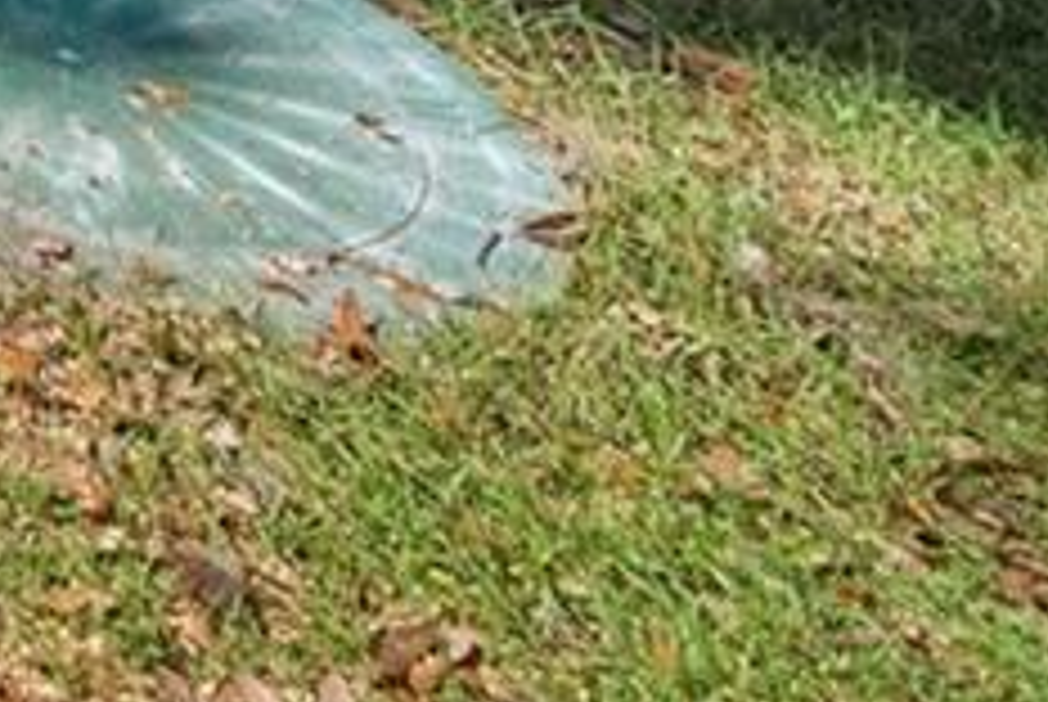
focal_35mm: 96
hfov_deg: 12.6
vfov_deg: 9.6
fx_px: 2798
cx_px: -1826
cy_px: -1636
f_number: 6.3
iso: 250
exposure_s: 1/400
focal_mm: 14
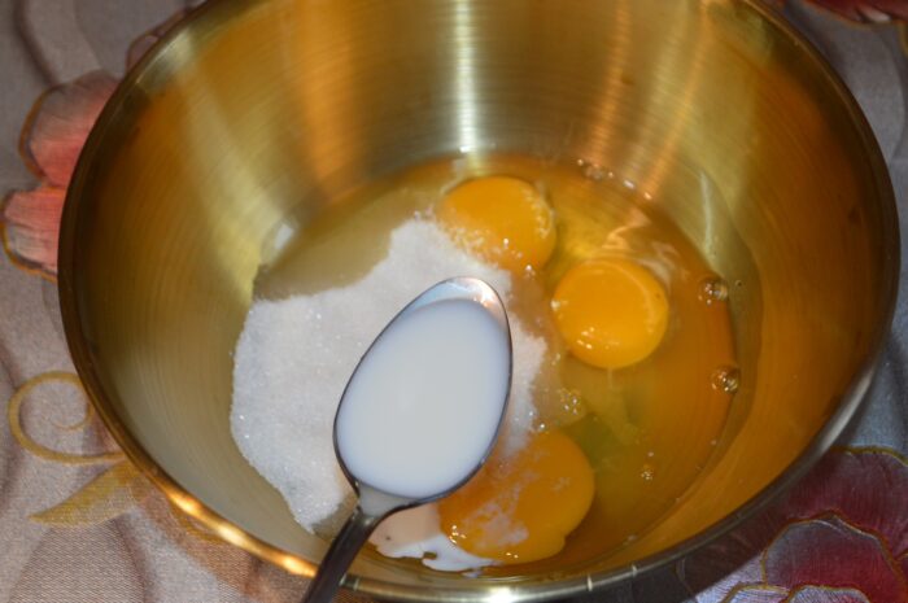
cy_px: 302
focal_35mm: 63
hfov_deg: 31.9
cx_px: 454
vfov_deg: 21.5
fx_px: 1587
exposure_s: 1/60
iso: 1000
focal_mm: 42
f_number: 5.3
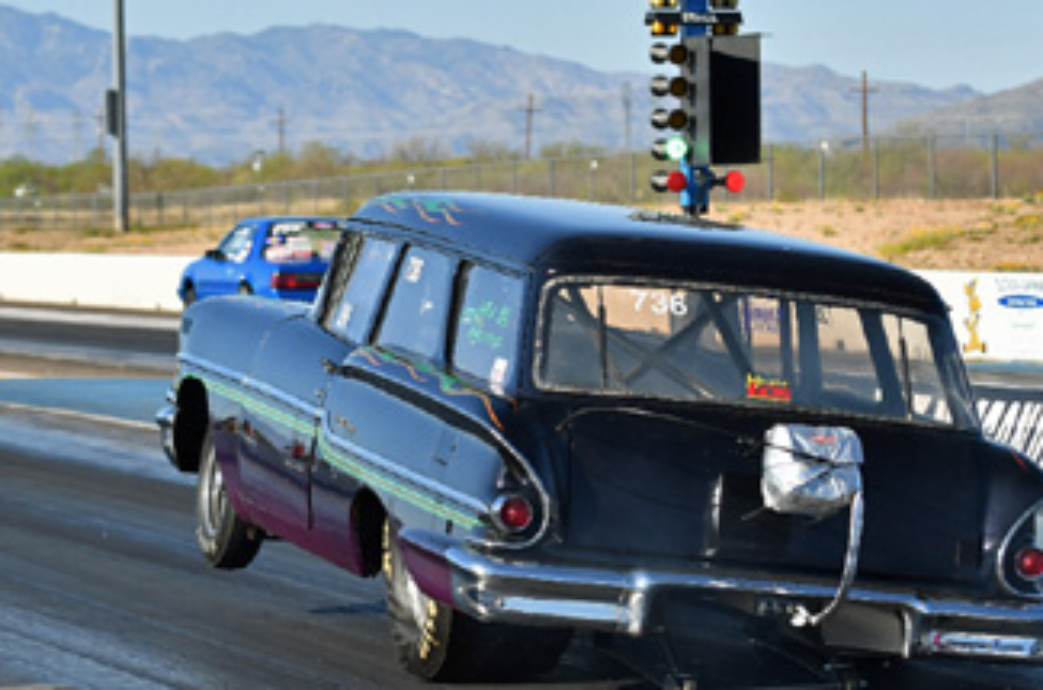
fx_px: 4006
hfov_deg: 14.8
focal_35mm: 139
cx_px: 574
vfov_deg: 9.8
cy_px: 380
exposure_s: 1/1250
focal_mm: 75
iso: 160
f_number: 6.3
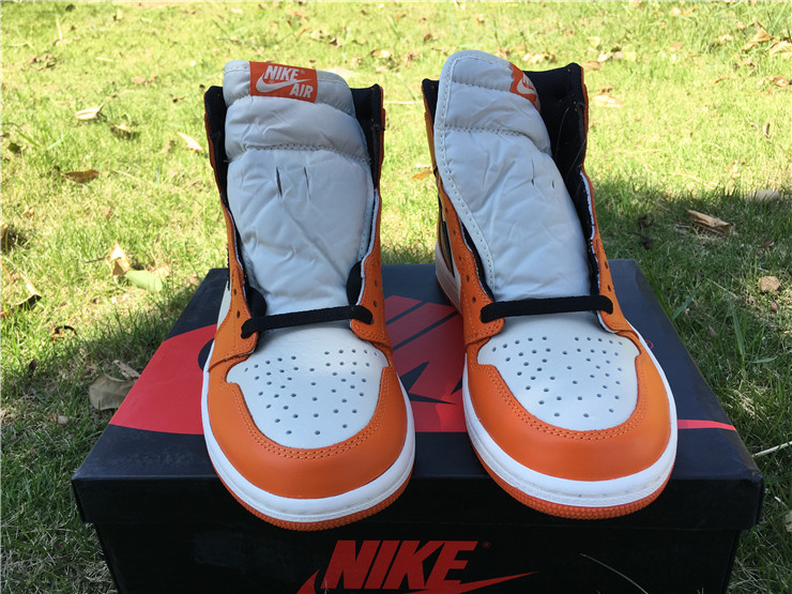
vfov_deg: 48.2
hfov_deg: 61.7
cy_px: 297
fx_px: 664
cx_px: 396
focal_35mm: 29
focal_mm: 4.15
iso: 25
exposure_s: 1/538
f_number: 2.2
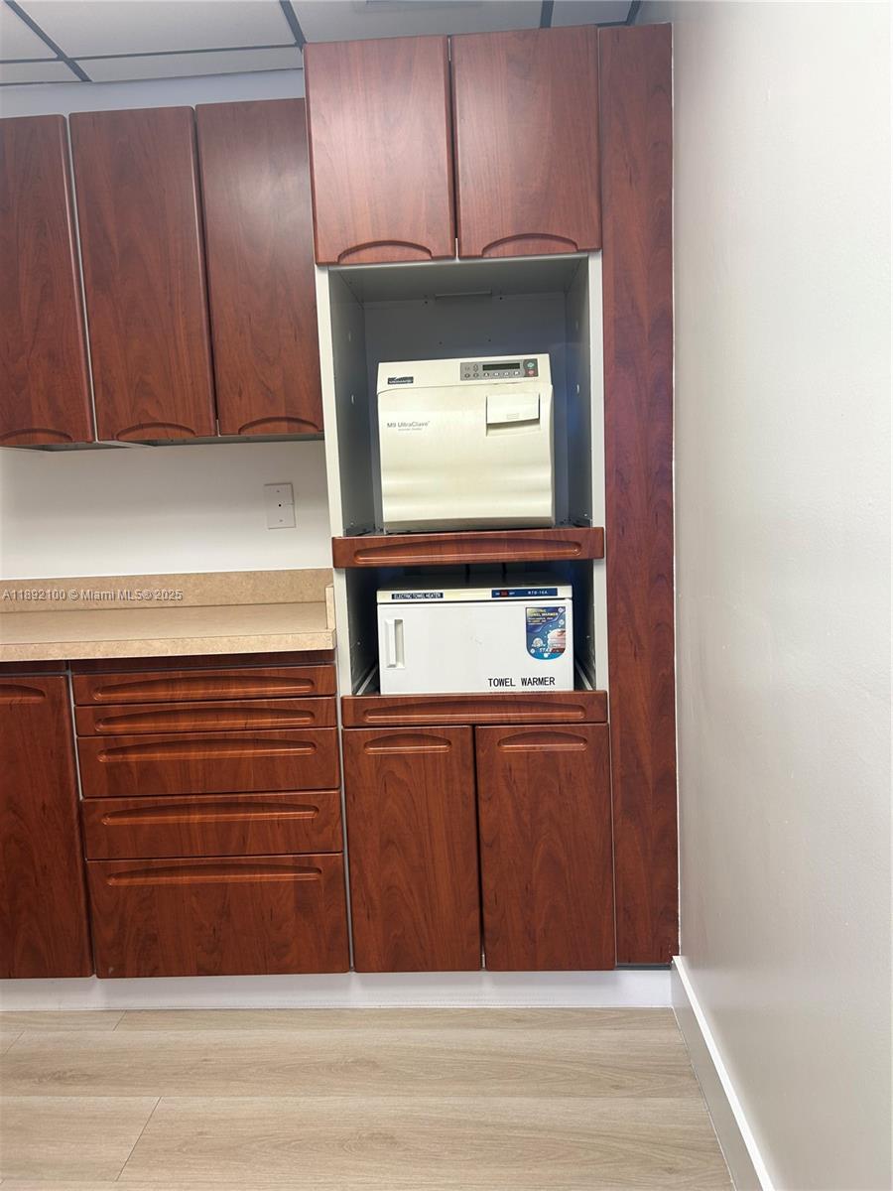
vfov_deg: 67.3
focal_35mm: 26
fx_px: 894
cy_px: 596
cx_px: 446
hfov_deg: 53.1
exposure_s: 1/120
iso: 50
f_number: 1.5
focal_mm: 5.7
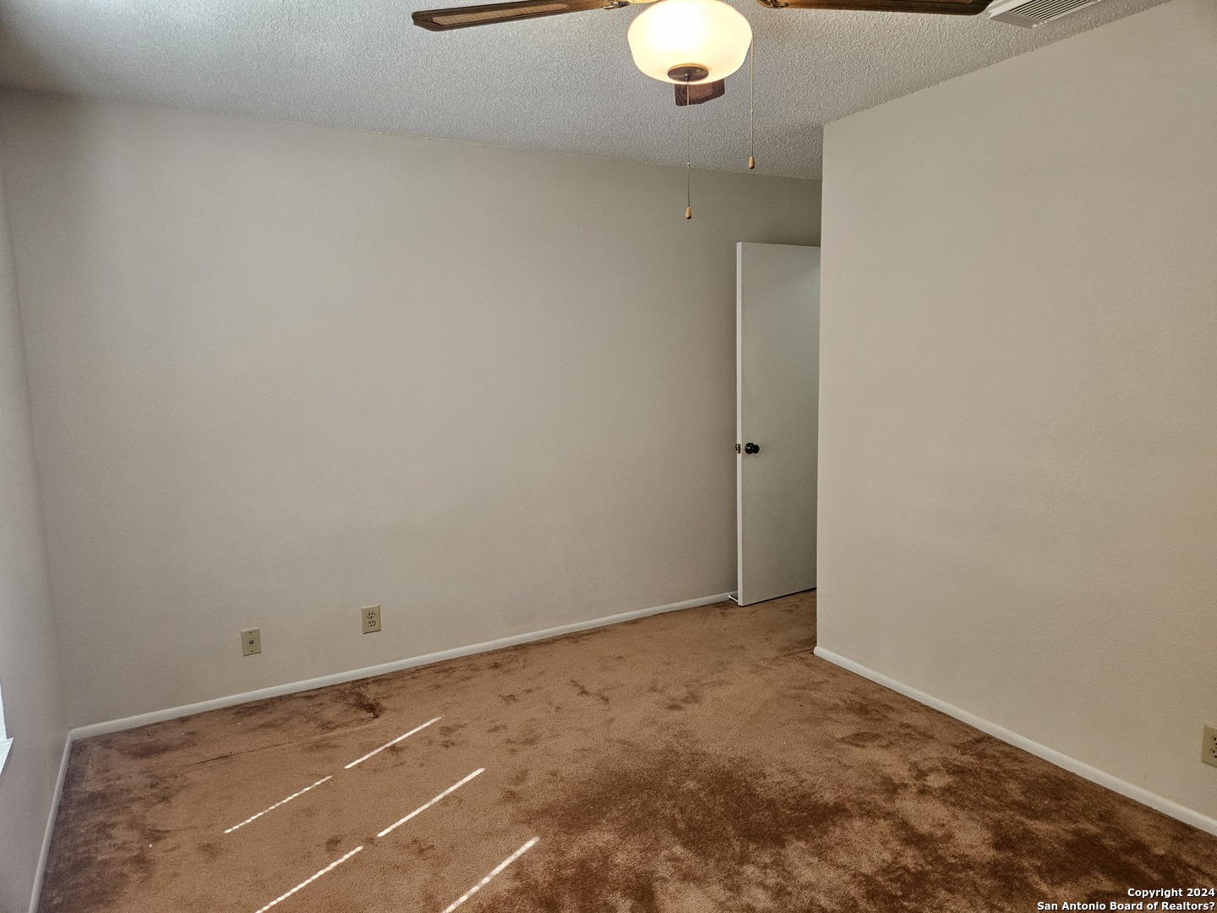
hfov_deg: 73.9
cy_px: 456
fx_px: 809
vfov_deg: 58.9
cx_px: 608
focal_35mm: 23
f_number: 1.8
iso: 250
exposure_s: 1/120
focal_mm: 5.4
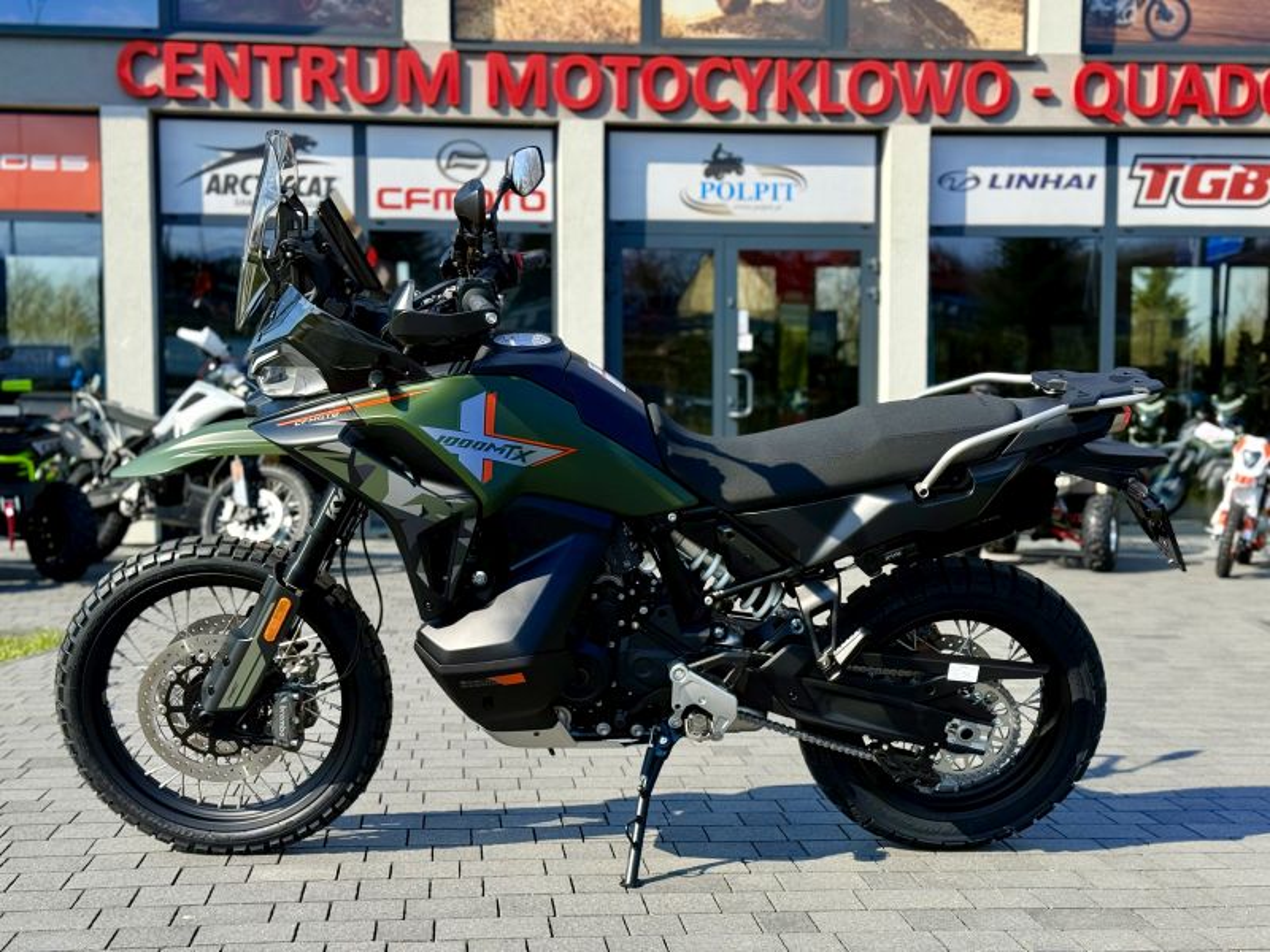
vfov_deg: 30.3
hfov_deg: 39.7
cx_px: 635
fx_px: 1761
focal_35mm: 48
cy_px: 476
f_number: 1.78
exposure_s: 1/3096
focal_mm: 6.76
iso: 64
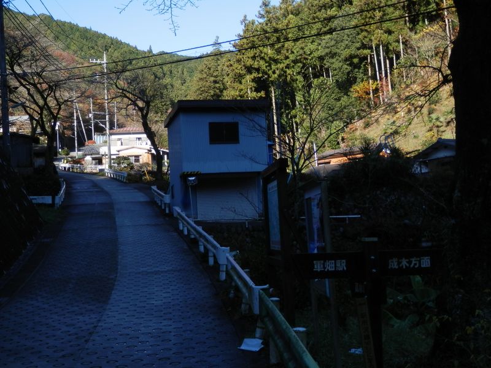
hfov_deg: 42.1
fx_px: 638
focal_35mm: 45
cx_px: 246
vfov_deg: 32.2
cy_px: 184
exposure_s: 1/250
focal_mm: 8
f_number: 3.8
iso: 80
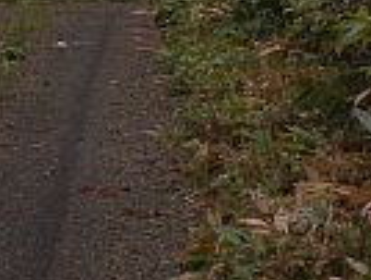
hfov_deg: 7.0
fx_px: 3017
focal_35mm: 281
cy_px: -236
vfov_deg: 5.2
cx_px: 36
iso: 50
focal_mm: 15.3
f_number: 4.5
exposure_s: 1/250
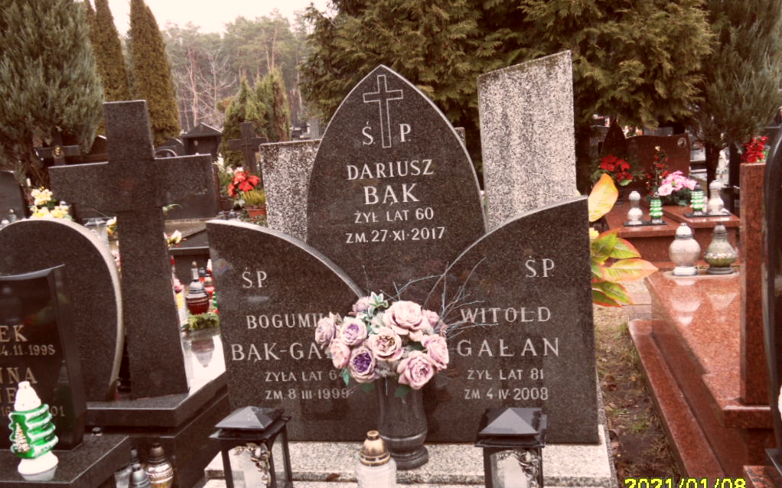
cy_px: 253
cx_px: 391
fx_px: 724
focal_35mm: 34
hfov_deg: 56.7
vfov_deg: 37.2
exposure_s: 1/45
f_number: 3.4
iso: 100
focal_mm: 5.3
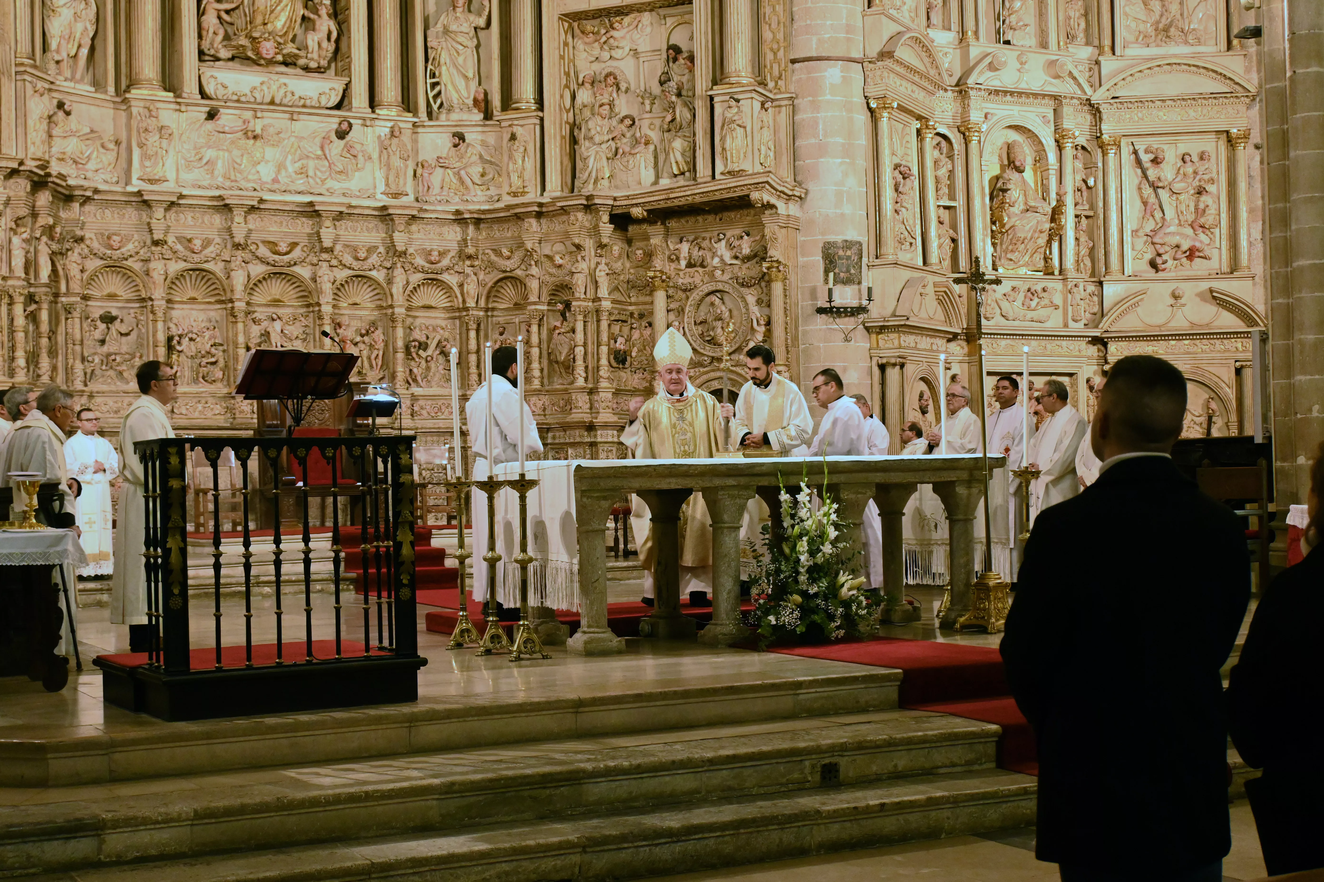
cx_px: 662
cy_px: 441
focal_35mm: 46
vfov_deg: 29.4
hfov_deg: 43.0
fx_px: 1682
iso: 3200
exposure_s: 1/50
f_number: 4.8
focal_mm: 30.5
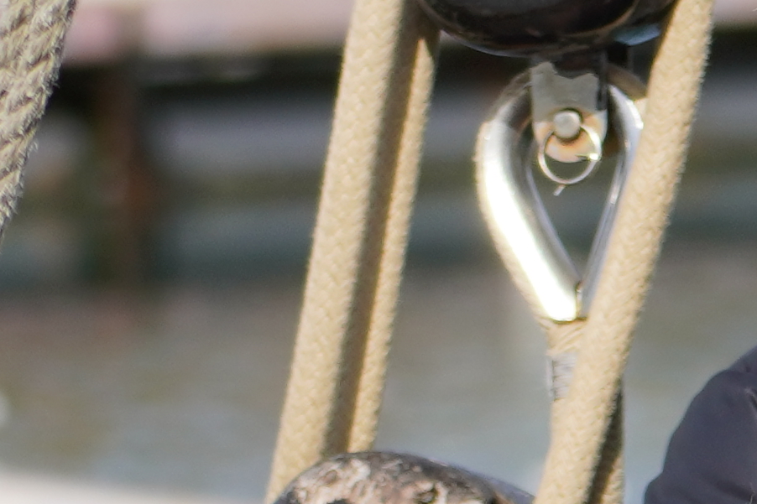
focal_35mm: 1198
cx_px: 1104
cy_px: 148
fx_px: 25185
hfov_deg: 1.7
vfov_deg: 1.1
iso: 100
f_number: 5.6
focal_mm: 120
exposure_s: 1/640
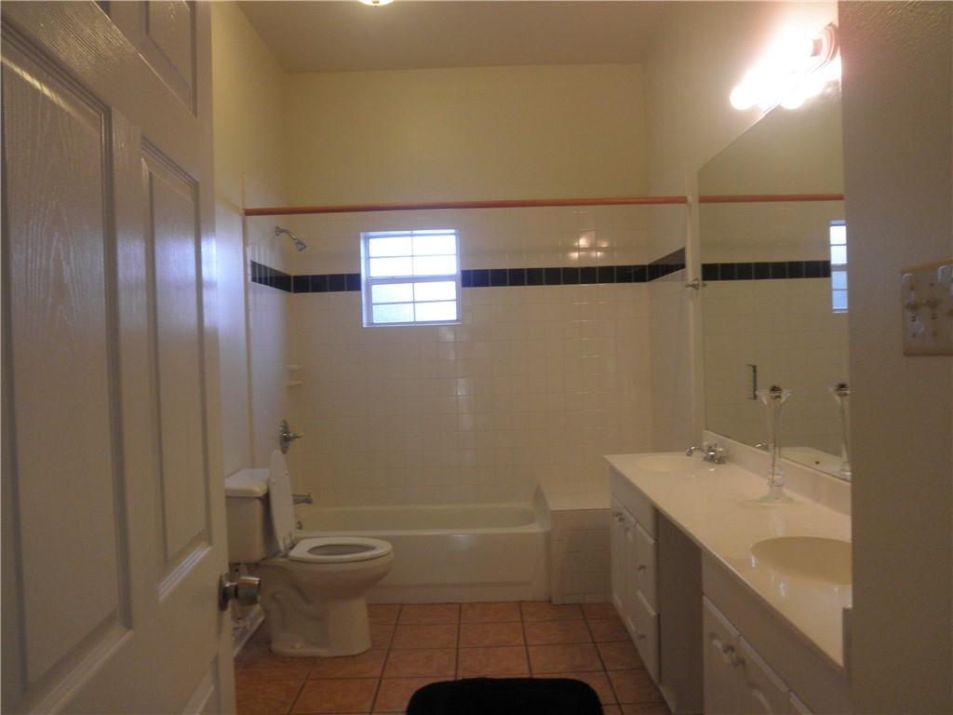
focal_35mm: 28
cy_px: 358
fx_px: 771
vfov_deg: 49.7
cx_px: 476
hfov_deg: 63.4
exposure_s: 1/30
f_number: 3
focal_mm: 5
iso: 160
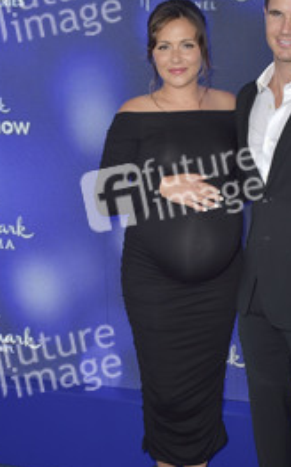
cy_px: 279
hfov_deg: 20.7
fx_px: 788
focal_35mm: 62
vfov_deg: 32.9
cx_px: 224
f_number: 7.1
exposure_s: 1/250
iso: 320
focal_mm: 40
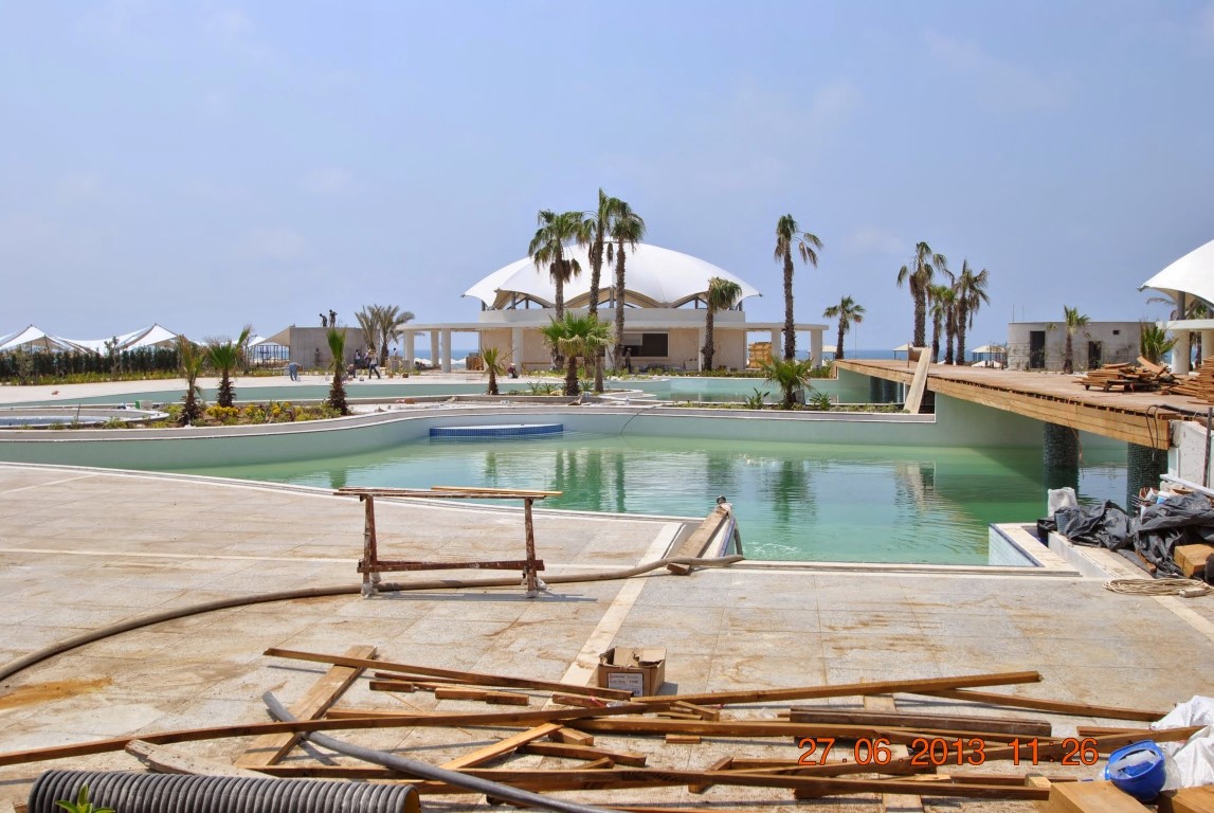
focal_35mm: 36
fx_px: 1216
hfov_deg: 53.1
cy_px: 406
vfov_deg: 37.0
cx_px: 607
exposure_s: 1/320
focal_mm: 24
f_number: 9
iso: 100
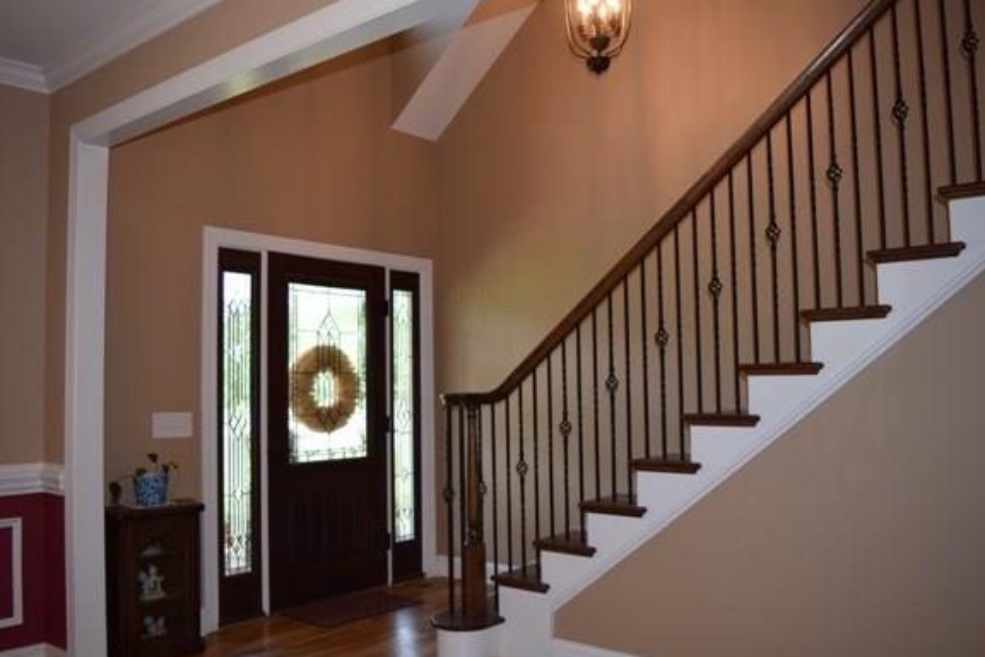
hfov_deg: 61.9
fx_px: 821
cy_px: 352
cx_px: 489
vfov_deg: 43.6
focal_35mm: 30
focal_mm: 18
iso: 400
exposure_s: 1/100
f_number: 3.5
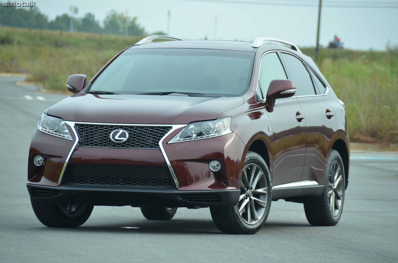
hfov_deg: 6.9
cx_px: 199
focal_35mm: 300
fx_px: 3310
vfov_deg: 4.6
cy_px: 132
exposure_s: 1/1000
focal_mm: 200
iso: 800
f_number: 5.6
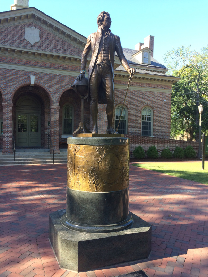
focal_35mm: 29
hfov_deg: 48.2
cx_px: 104
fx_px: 232
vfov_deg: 61.7
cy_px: 138
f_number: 2.2
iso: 32
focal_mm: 4.15
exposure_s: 1/297
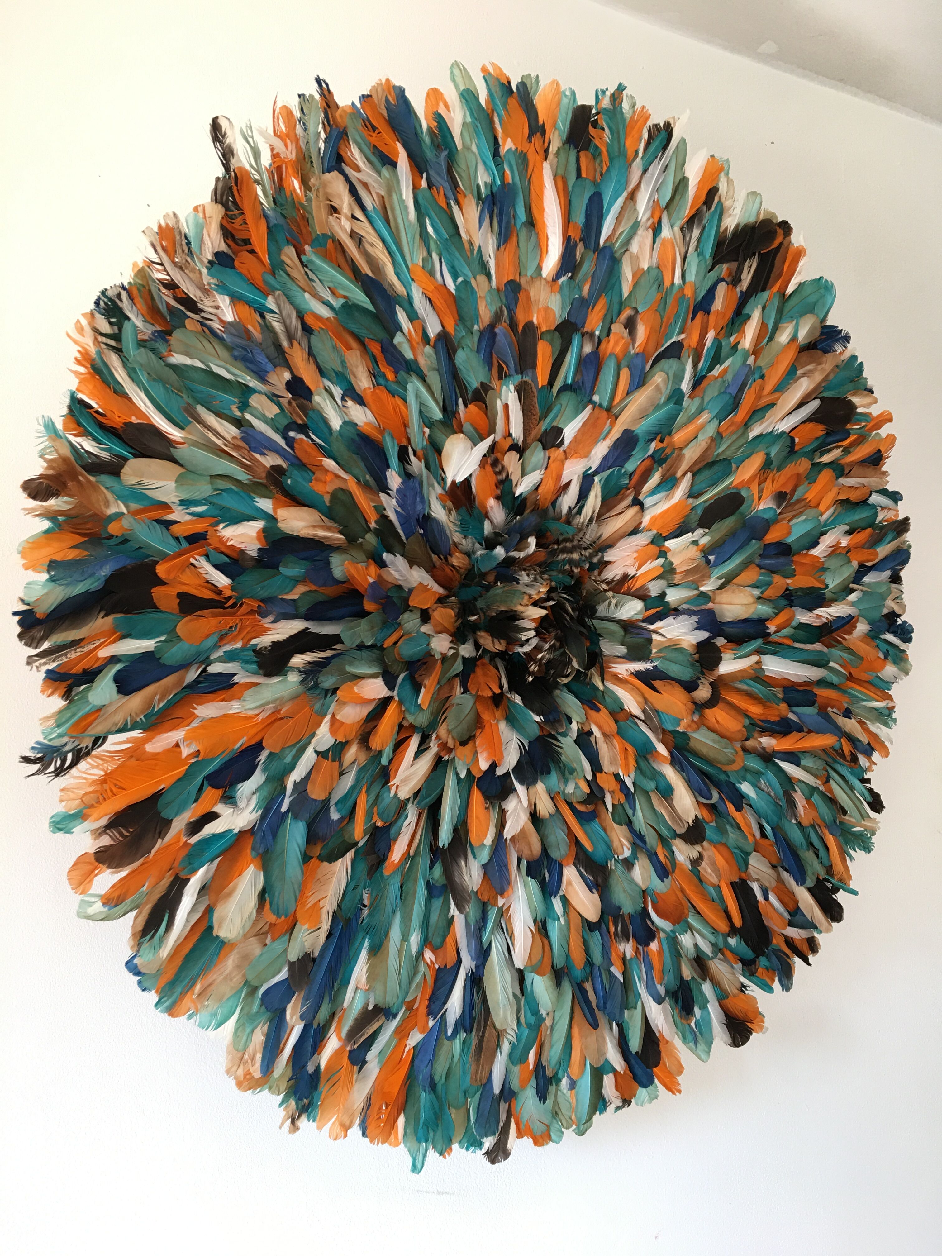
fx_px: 1052
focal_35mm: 29
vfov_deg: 61.7
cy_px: 628
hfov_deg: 48.2
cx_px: 471
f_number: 2.2
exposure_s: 1/33
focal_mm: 4.15
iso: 40
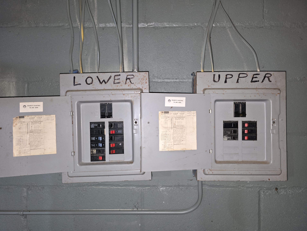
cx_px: 154
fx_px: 204
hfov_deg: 73.9
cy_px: 116
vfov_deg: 58.9
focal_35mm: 23
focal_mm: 6.3
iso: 500
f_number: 1.7
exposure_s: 1/12
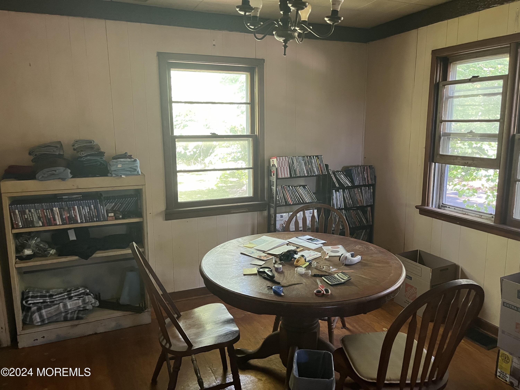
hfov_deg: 67.3
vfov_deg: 53.1
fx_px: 391
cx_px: 260
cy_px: 195
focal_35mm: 26
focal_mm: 5.1
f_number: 1.6
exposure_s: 1/60
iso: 320
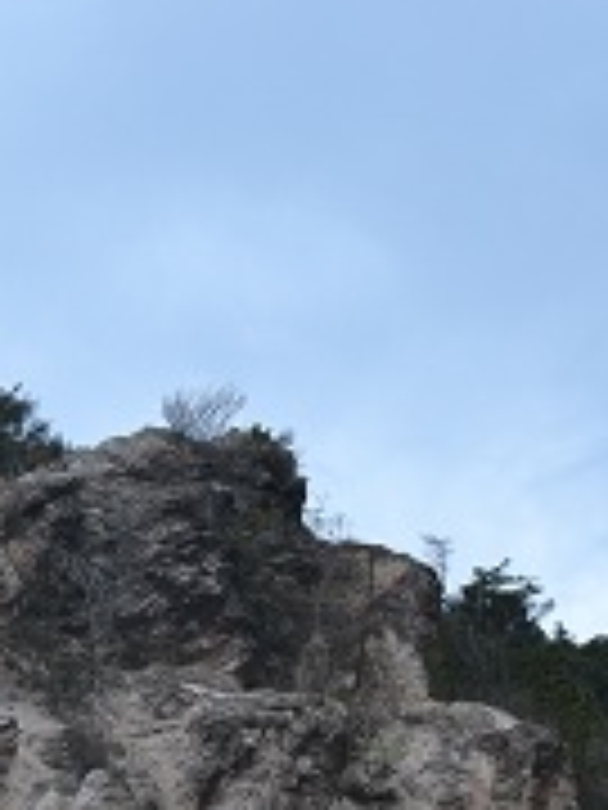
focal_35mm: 129
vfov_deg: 14.8
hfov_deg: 11.5
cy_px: 934
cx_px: 225
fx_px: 3026
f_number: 5.6
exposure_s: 1/125
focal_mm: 35
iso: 200
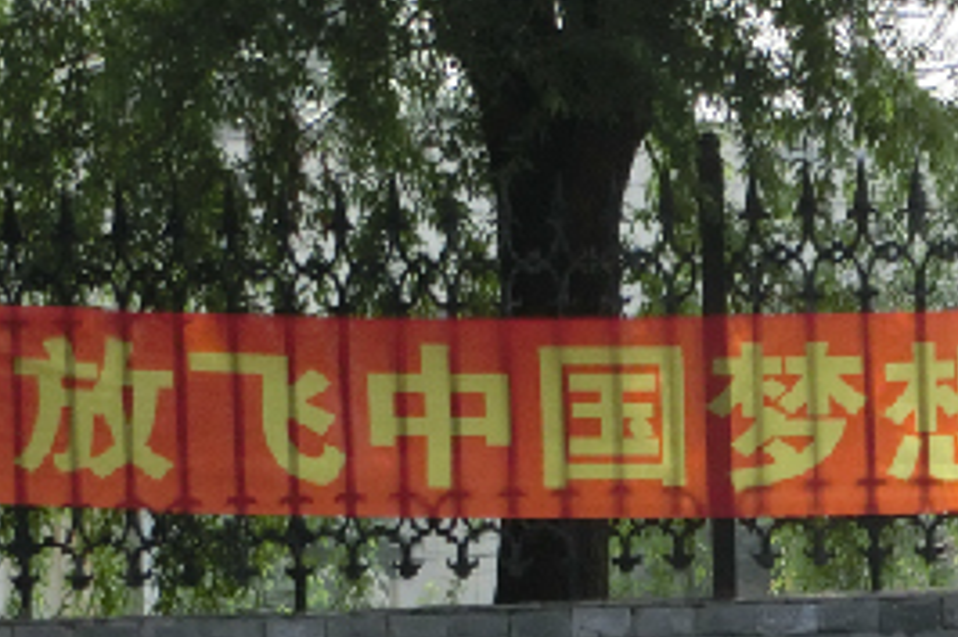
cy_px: 653
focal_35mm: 392
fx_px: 10425
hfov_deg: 5.3
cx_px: 911
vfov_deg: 3.5
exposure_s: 1/800
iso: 400
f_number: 5.8
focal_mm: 25.5
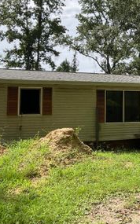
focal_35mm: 54
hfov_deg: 23.4
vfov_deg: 37.5
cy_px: 98
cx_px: 124
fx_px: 330
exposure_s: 1/1377
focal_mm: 3
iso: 25
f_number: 1.8
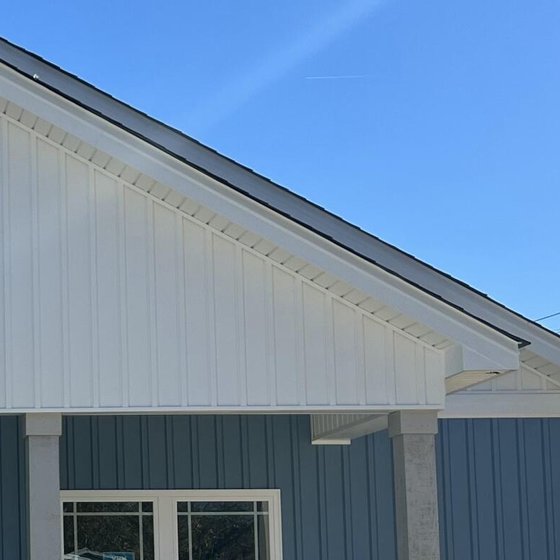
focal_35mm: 88
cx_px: -229
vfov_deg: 19.5
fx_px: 1611
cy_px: 462
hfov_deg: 18.0
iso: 50
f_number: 1.5
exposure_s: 1/3704
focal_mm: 5.7
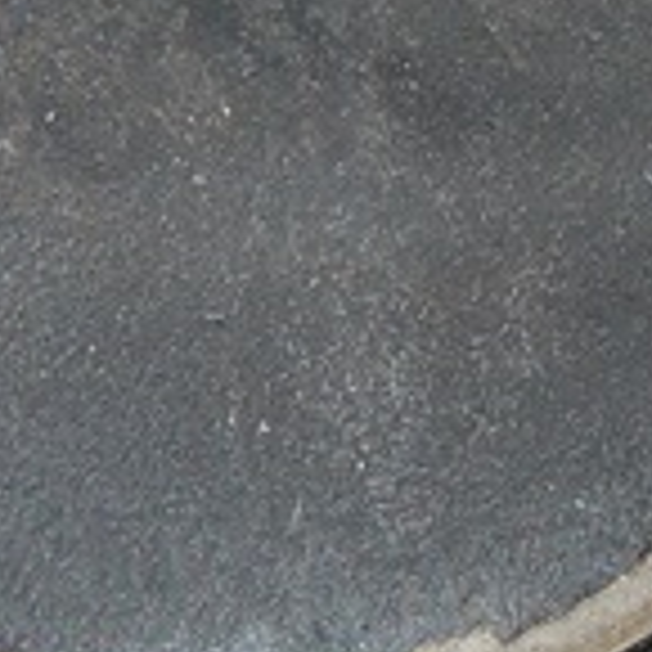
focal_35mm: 162
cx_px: 389
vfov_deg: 10.6
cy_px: -151
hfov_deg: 10.8
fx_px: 3452
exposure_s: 1/30
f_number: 4
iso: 100
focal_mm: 6
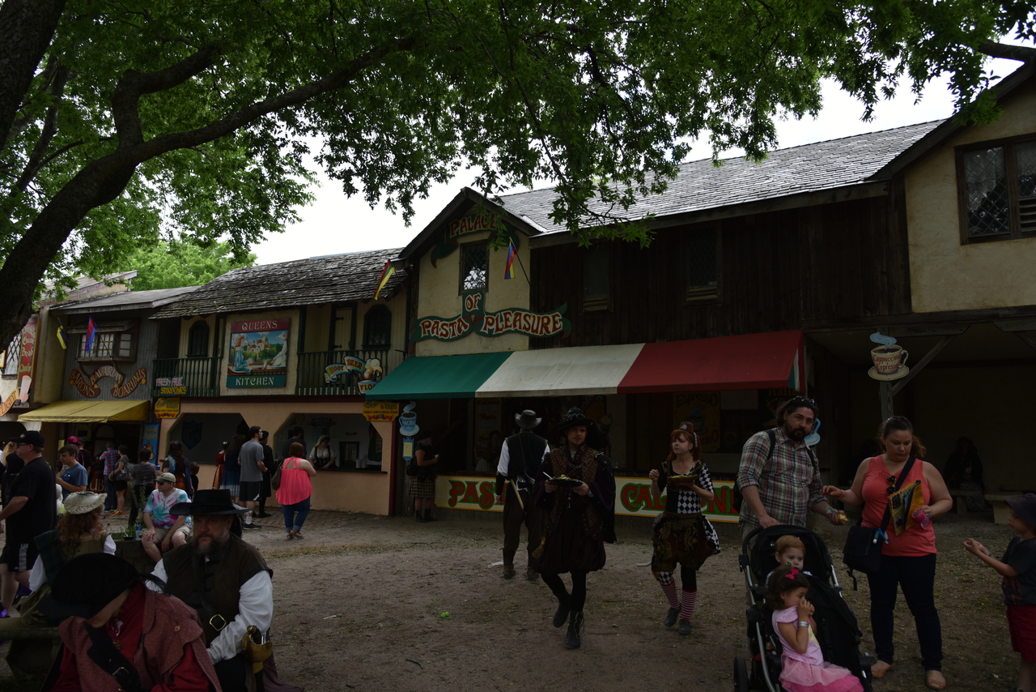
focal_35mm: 24
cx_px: 518
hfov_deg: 73.7
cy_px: 346
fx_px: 691
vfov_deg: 53.2
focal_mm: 24
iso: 100
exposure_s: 1/125
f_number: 5.6
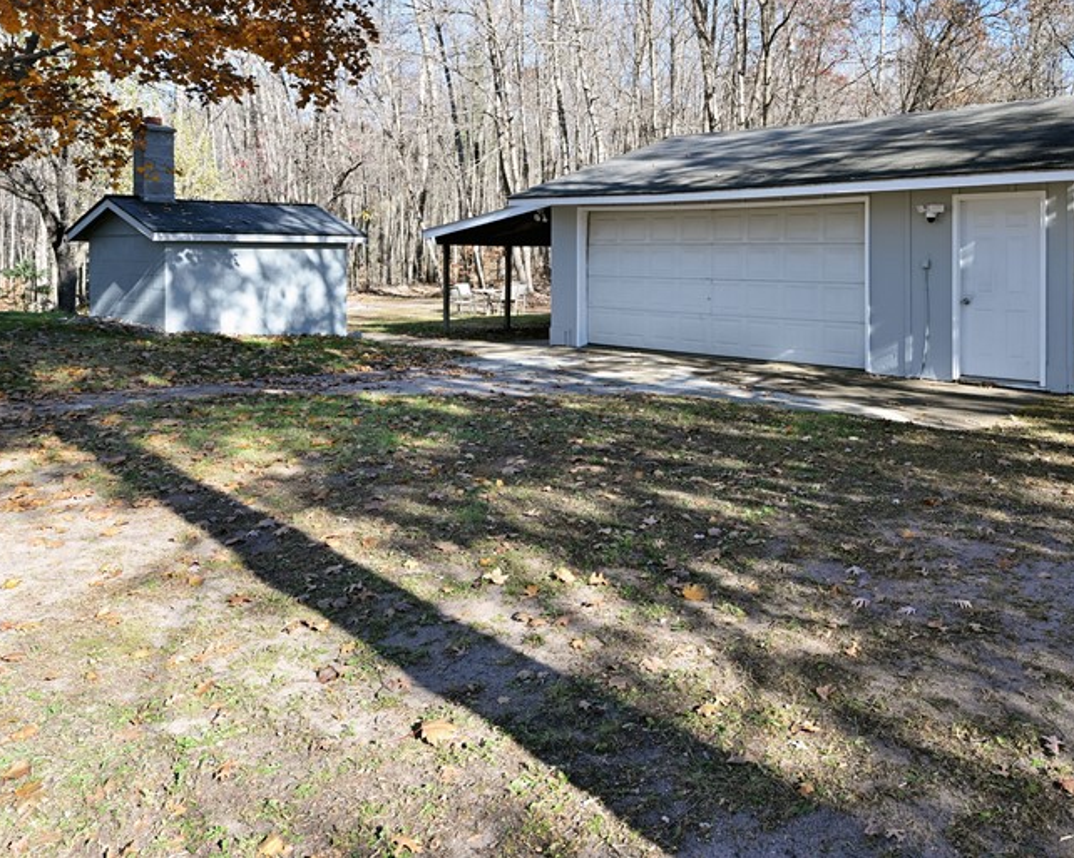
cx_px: 709
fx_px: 858
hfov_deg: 62.6
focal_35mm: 27
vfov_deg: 51.7
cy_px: 254
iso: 200
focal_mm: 17
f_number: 5.6
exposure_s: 1/250
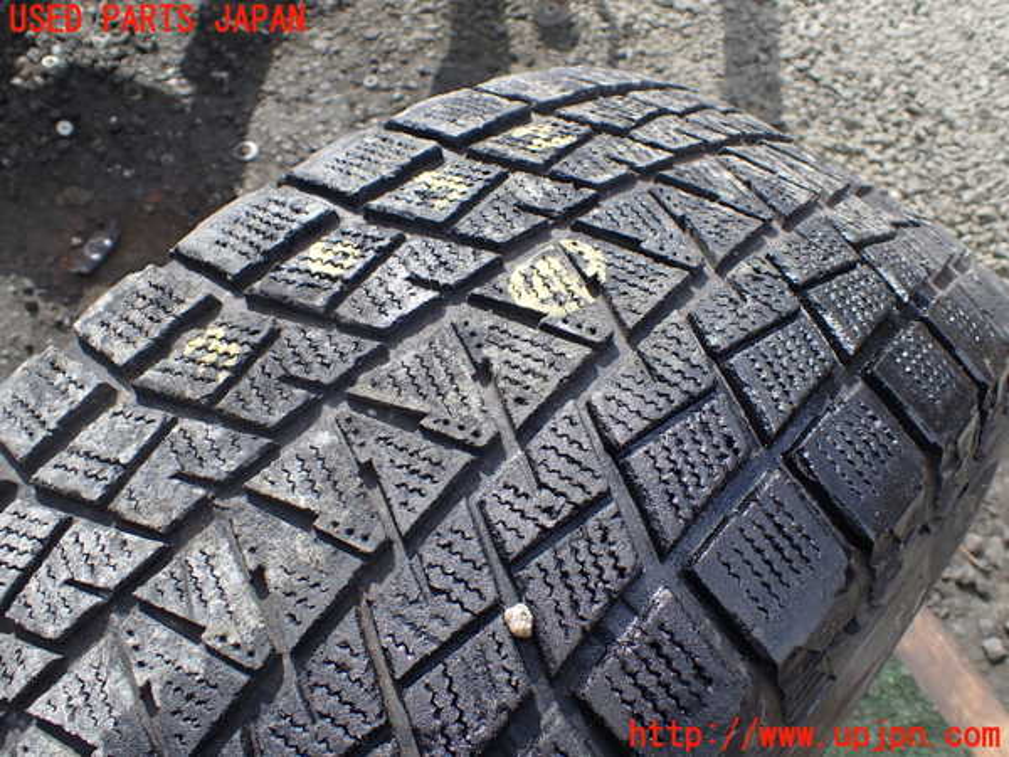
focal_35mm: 30
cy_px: 378
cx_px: 504
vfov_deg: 46.8
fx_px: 874
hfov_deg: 60.0
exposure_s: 1/500
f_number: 3.2
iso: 100
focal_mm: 5.4
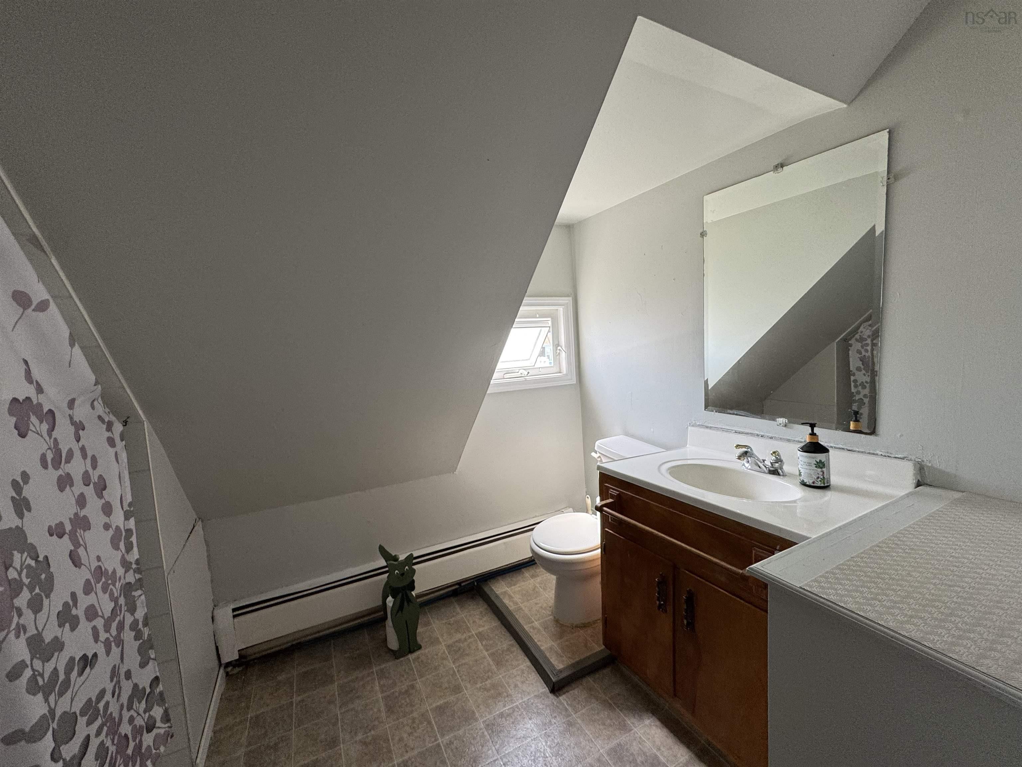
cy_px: 384
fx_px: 413
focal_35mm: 14
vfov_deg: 85.7
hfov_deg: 102.1
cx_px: 511
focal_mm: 2.22
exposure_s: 1/99
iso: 100
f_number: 2.2
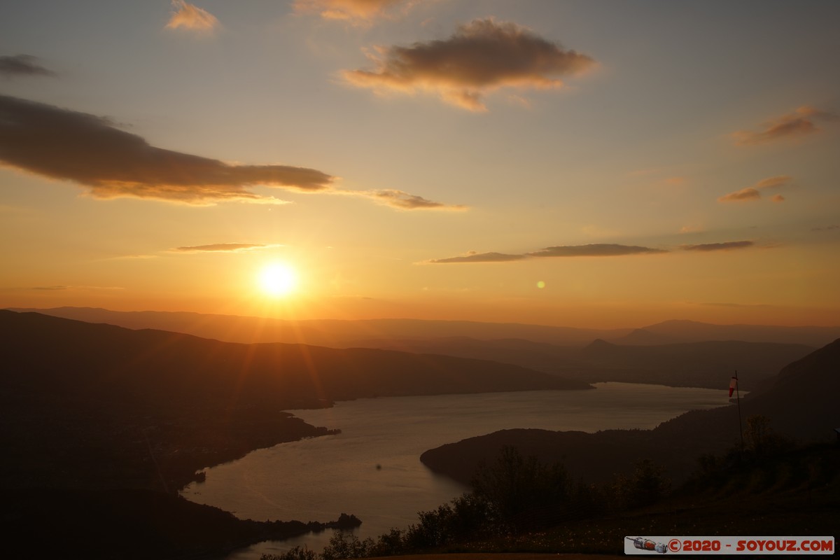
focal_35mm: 40
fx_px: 933
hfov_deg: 48.5
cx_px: 420
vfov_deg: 33.4
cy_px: 280
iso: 100
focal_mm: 40
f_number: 14
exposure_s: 1/100
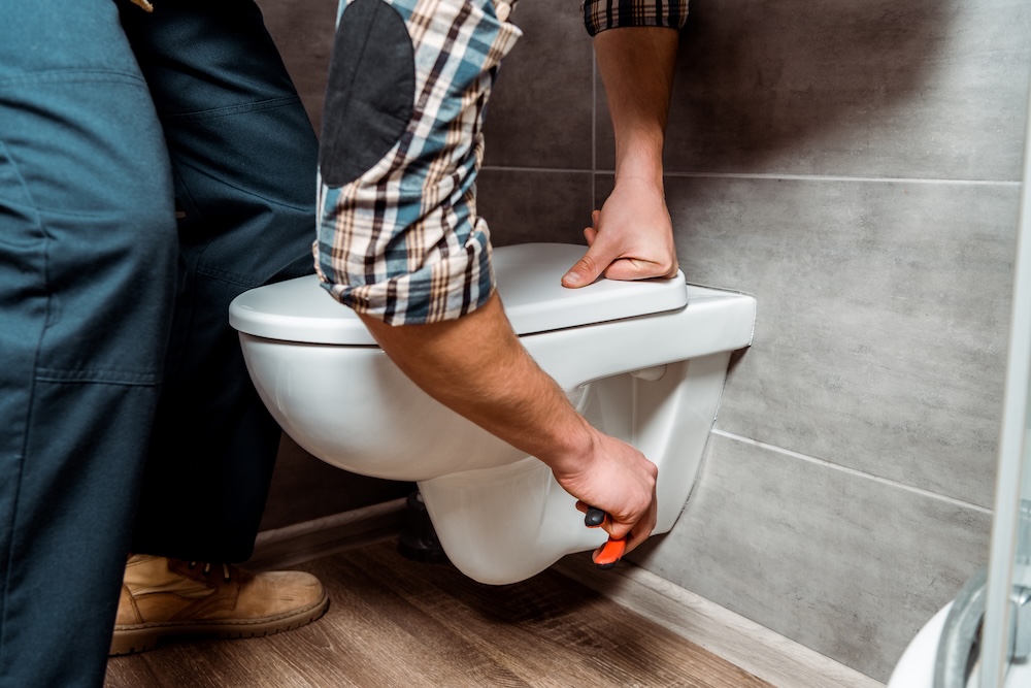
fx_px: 1031
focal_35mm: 36
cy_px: 344
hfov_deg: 53.1
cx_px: 516
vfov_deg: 36.9
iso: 125
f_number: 5
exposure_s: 1/160
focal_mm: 36
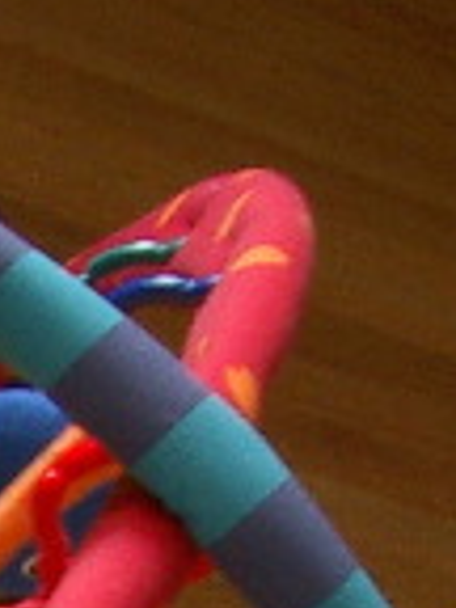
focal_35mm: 207
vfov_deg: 8.8
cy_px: 1387
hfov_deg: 6.7
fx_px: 3636
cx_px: -749
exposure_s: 1/8
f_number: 2.6
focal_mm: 5.8
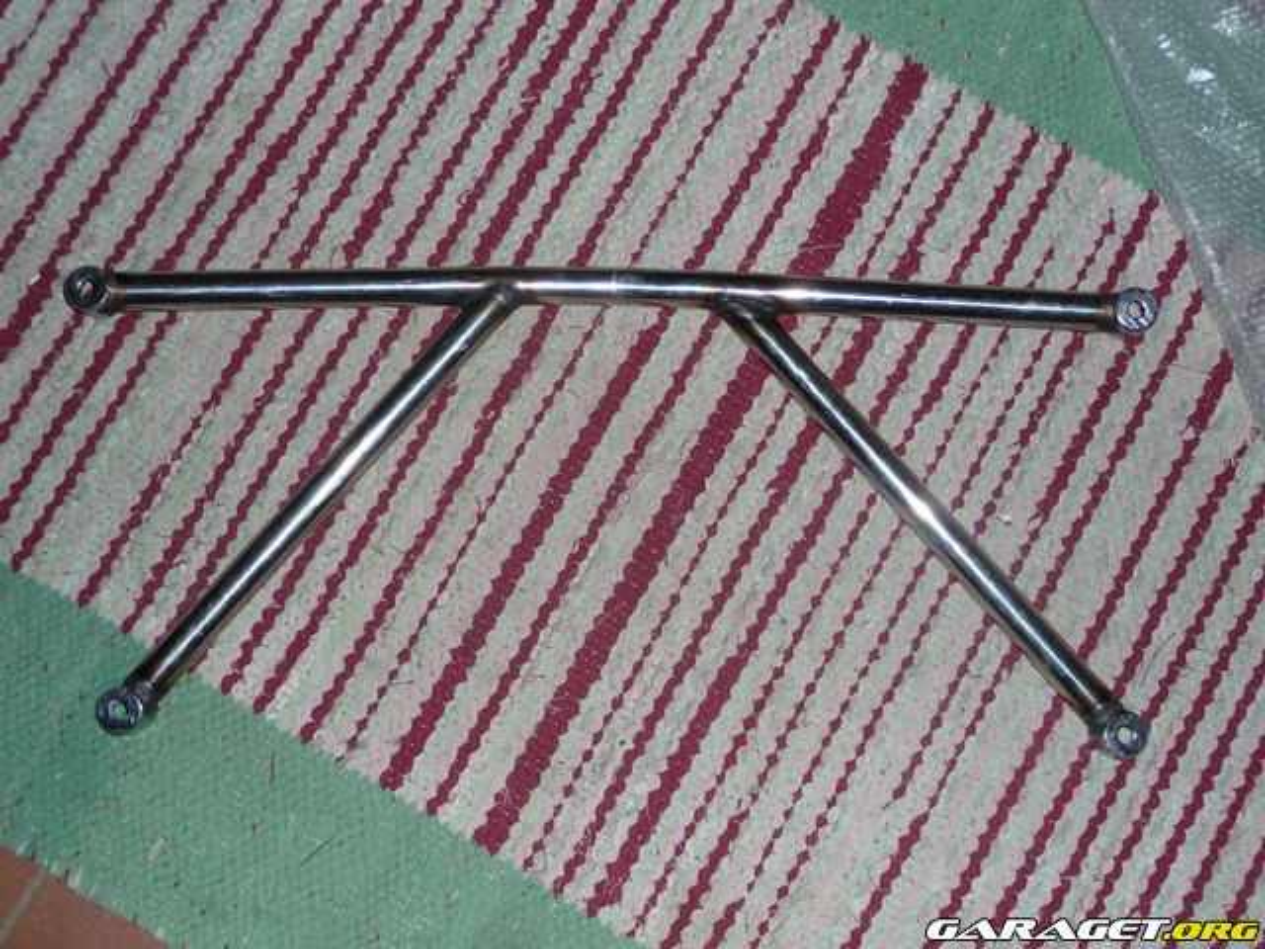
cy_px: 474
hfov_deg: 39.7
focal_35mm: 48
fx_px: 1754
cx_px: 632
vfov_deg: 30.3
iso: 100
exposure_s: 1/30
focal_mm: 8
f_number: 4.2
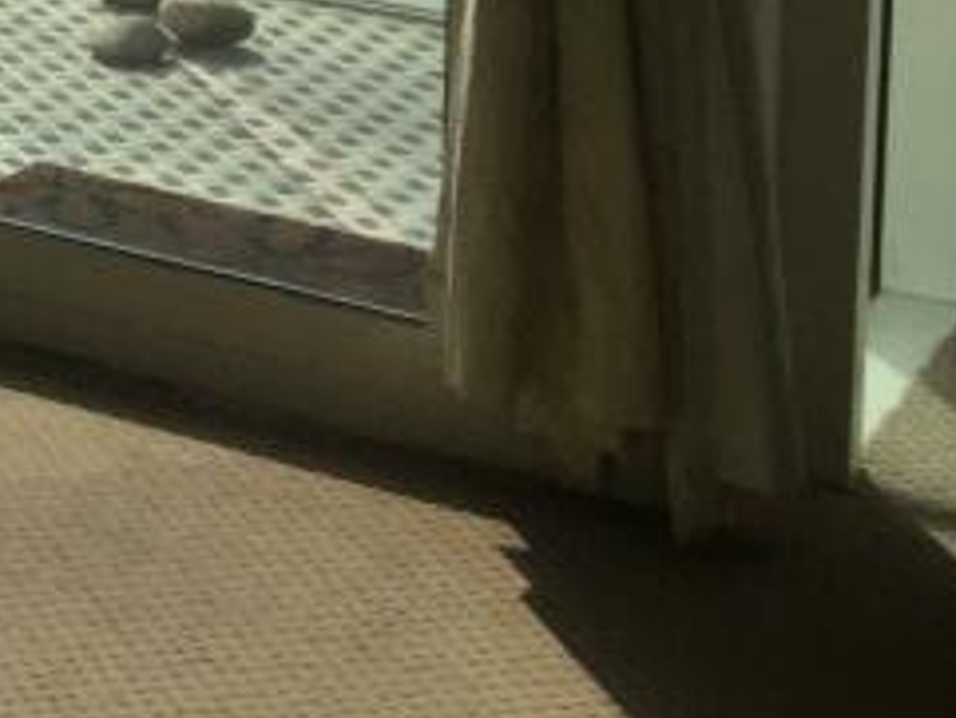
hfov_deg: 13.4
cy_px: -643
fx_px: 3399
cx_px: -1055
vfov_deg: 11.1
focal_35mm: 123
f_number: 2.2
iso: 32
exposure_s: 1/2475
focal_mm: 4.15
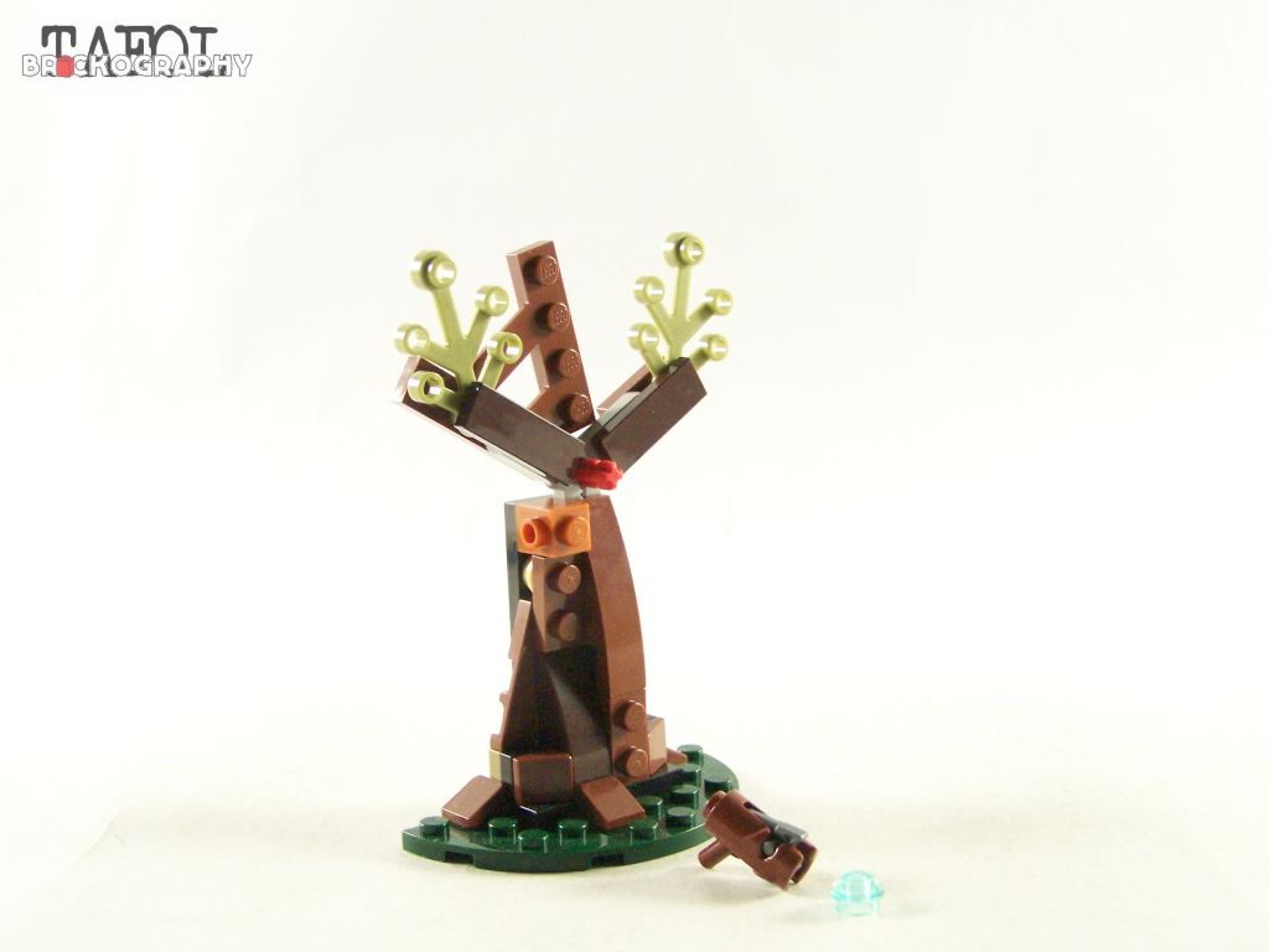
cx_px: 634
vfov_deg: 30.3
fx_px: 1760
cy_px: 476
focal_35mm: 48
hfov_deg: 39.7
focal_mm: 8
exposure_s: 1/60
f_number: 3.2
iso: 400
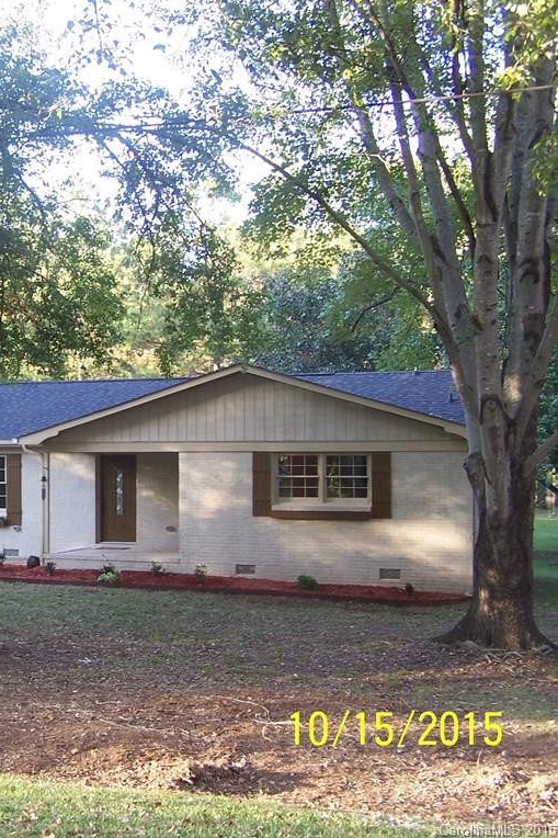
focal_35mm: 53
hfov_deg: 24.4
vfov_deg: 37.5
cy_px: 419
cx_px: 3
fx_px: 1233
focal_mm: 6.3
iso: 80
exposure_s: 1/30
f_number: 2.8
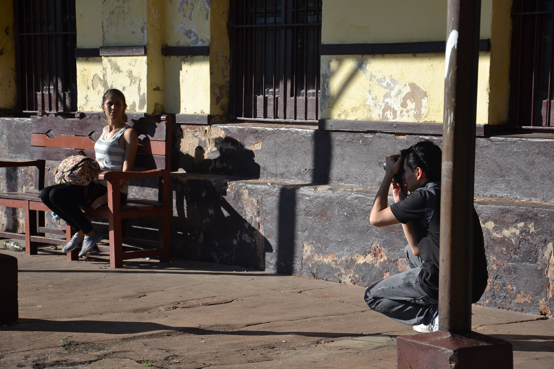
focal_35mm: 105
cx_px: 277
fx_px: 1616
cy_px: 184
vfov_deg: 13.0
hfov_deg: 19.5
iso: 125
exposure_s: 1/500
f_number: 5.6
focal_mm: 70
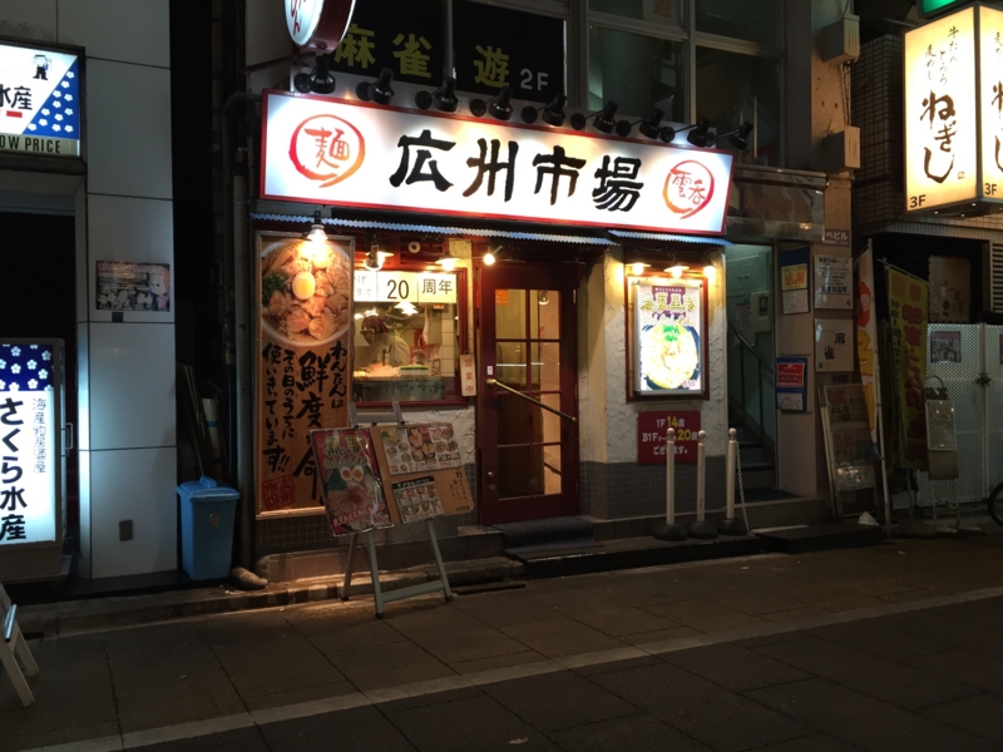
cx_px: 502
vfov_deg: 48.2
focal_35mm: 29
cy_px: 376
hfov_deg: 61.7
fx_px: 840
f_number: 2.2
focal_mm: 4.15
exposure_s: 1/30
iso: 64
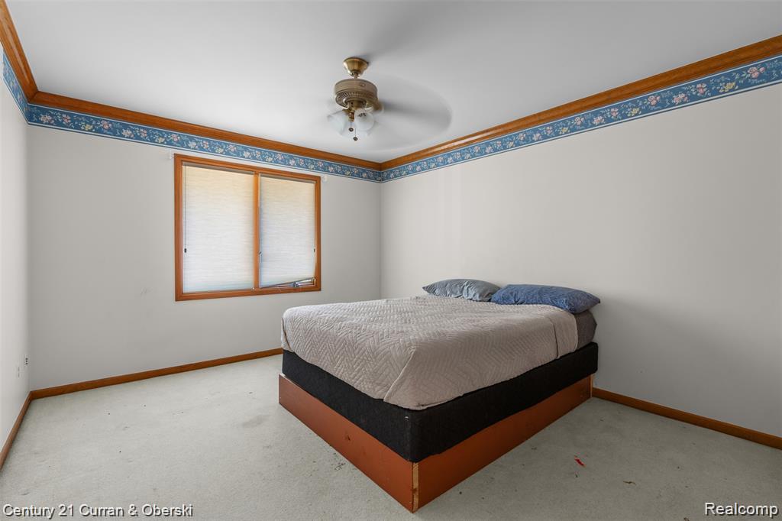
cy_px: 260
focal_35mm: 16
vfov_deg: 73.7
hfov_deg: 96.8
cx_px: 391
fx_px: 347
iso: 400
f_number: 8
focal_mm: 16
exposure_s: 1.6
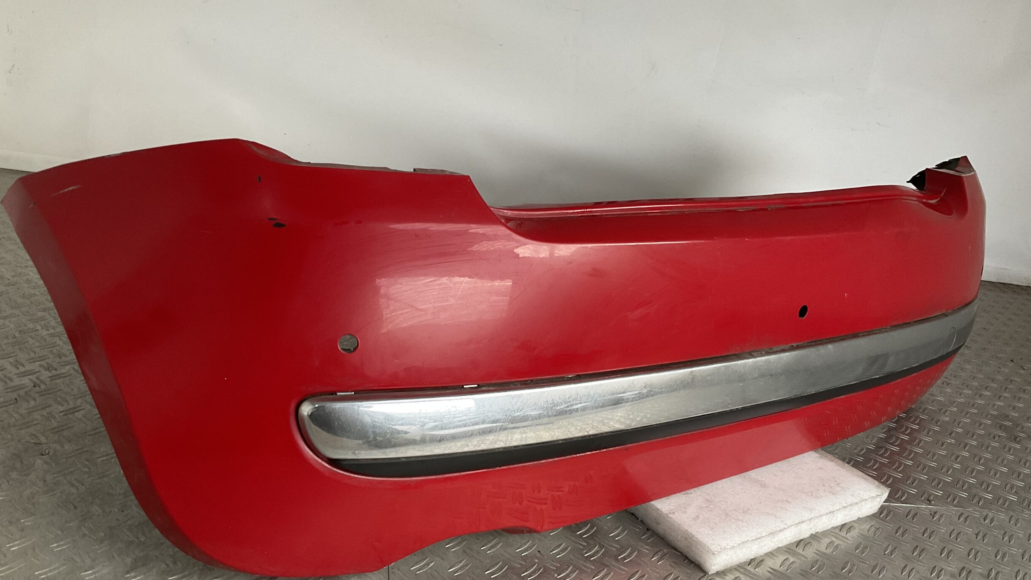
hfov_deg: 59.5
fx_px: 902
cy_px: 335
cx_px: 506
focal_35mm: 33
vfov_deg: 35.6
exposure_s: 1/50
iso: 80
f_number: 1.8
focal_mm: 3
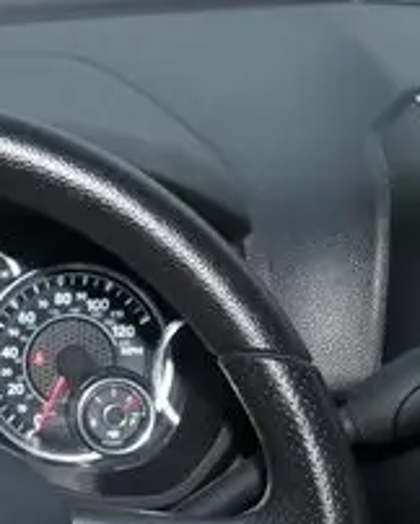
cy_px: 585
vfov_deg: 17.6
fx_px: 1629
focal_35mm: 105
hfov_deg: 14.0
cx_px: -150
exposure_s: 1/60
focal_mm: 17
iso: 800
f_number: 5.4
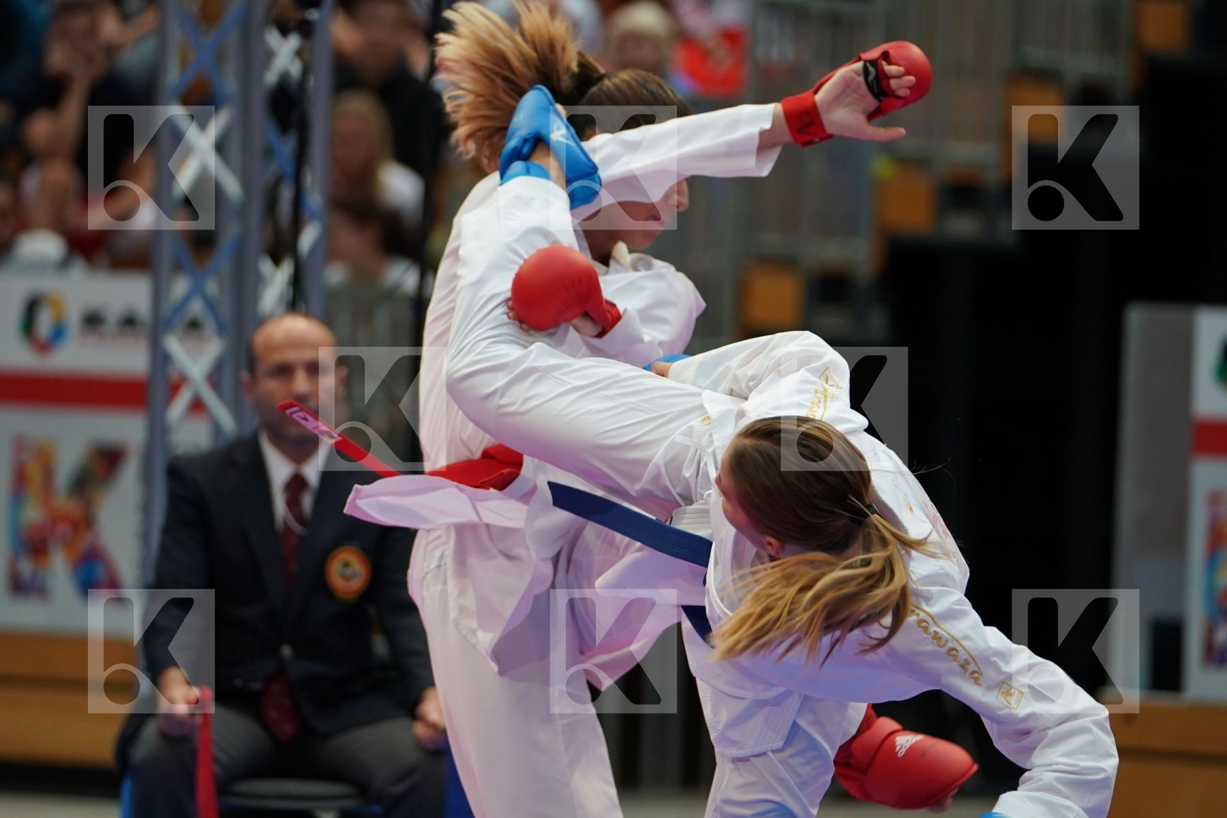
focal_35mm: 255
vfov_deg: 5.4
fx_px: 8691
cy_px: 409
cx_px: 614
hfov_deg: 8.1
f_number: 2.8
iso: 1000
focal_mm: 170
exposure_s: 1/800
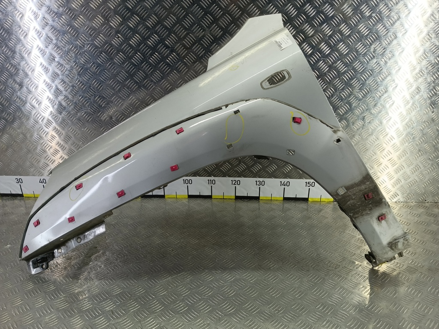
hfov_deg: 73.9
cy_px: 164
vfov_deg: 58.9
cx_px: 220
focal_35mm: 23
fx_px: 292
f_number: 1.6
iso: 84
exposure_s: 1/50
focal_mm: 4.11
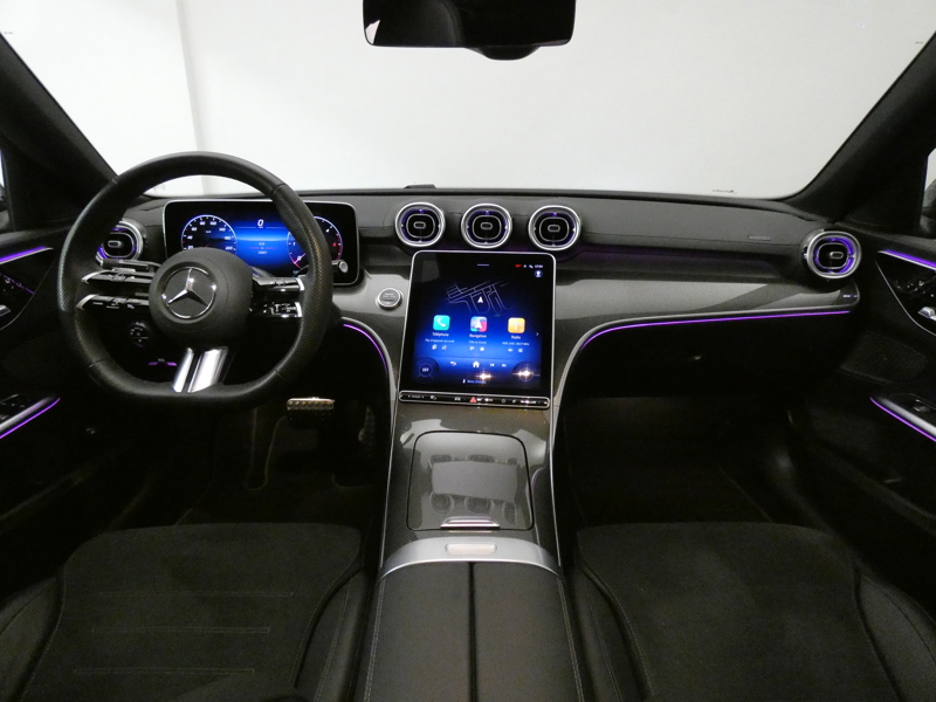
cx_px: 468
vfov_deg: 66.0
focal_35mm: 20
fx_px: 541
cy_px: 351
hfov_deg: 81.7
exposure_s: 1/60
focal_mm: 3.6
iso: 1600
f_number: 2.8
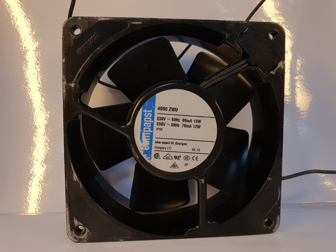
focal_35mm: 26
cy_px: 126
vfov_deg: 53.1
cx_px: 168
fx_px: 252
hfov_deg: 67.3
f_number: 2.4
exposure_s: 1/100
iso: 50
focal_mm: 4.3
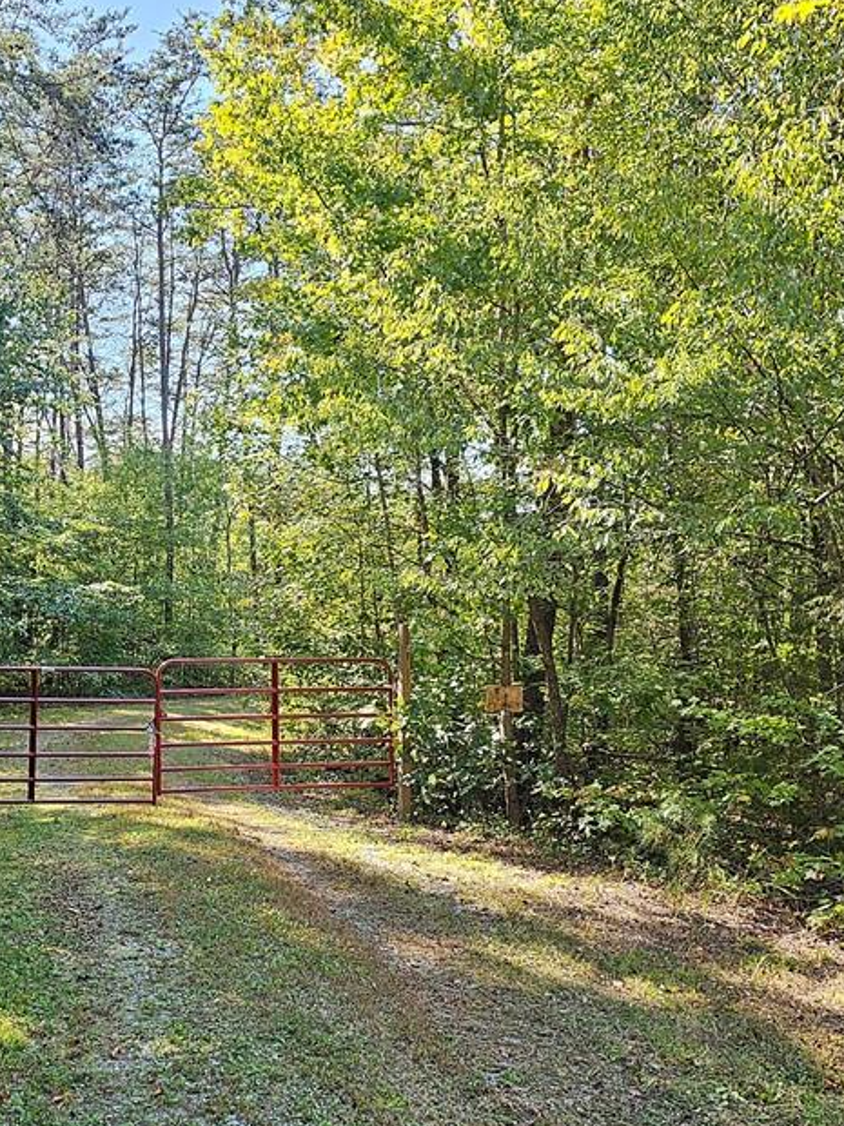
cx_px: 214
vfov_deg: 48.8
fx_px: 1235
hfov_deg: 36.8
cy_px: 657
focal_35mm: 38
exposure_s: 1/207
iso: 40
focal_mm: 6.3
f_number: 1.7
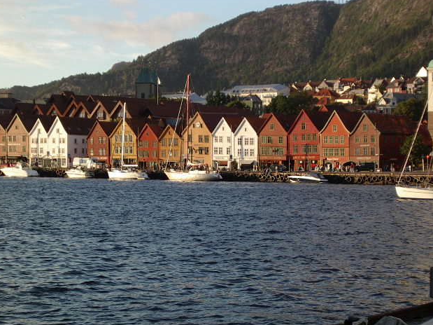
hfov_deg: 21.5
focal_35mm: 91
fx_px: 1138
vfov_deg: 16.2
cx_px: 216
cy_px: 165
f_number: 4.2
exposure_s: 1/250
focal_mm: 13.3
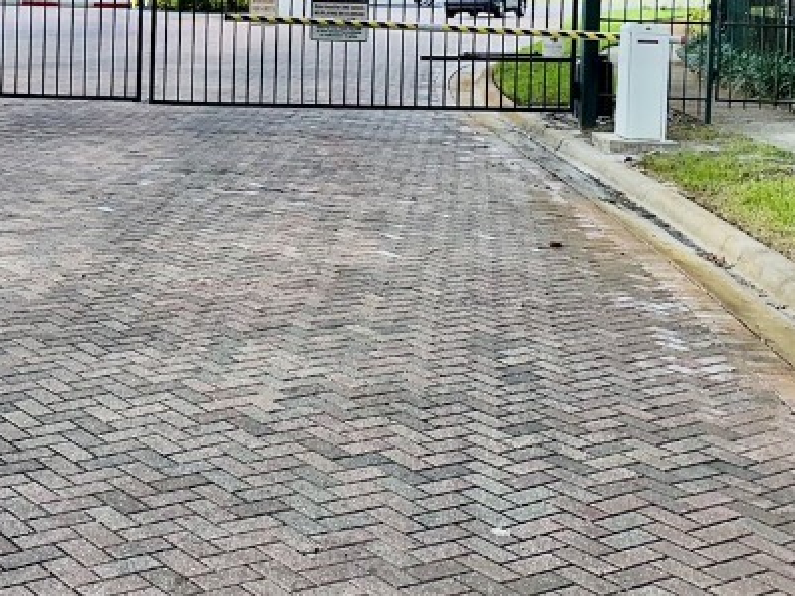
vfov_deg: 22.9
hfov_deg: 30.5
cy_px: 30
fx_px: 1424
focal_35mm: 62
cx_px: 173
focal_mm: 6.86
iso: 50
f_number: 1.78
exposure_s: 1/999
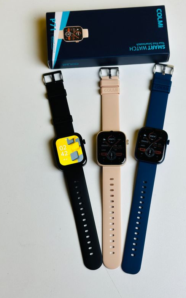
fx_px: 422
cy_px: 148
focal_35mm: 52
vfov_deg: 38.9
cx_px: 108
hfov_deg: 24.8
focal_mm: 6.86
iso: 64
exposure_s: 1/139
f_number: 1.78
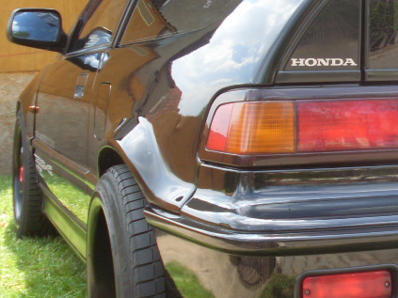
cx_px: 442
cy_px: 118
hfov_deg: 20.3
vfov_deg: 16.0
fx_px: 1057
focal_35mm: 92
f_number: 3
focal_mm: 6.3
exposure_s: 1/250
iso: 80
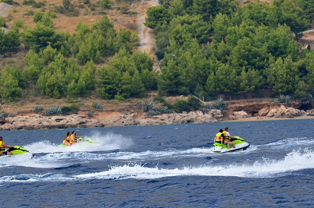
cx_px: 200
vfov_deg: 5.7
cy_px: 111
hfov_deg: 8.6
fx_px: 2098
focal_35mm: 241
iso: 400
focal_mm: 102
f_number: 5.6
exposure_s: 1/1600
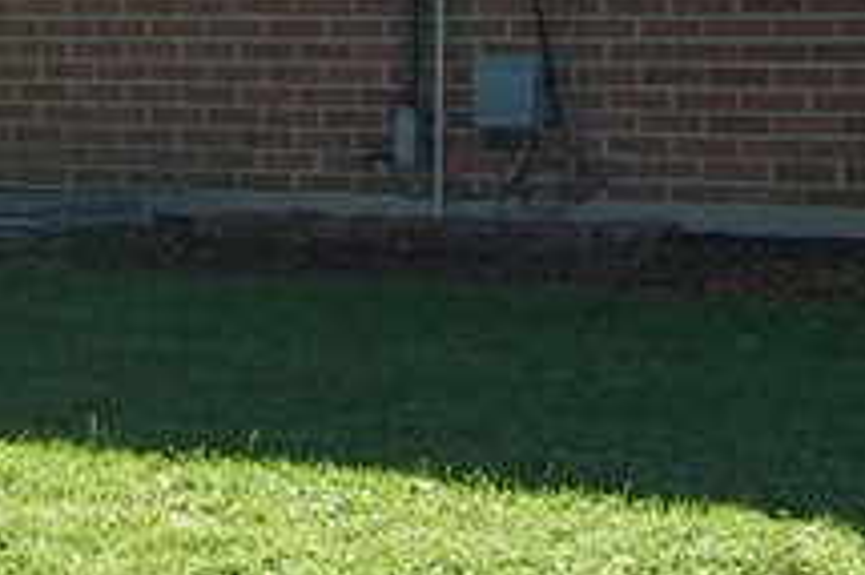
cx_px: -390
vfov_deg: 8.7
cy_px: -609
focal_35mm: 149
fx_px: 3577
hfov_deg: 13.1
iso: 400
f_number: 9
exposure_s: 1/320
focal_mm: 20
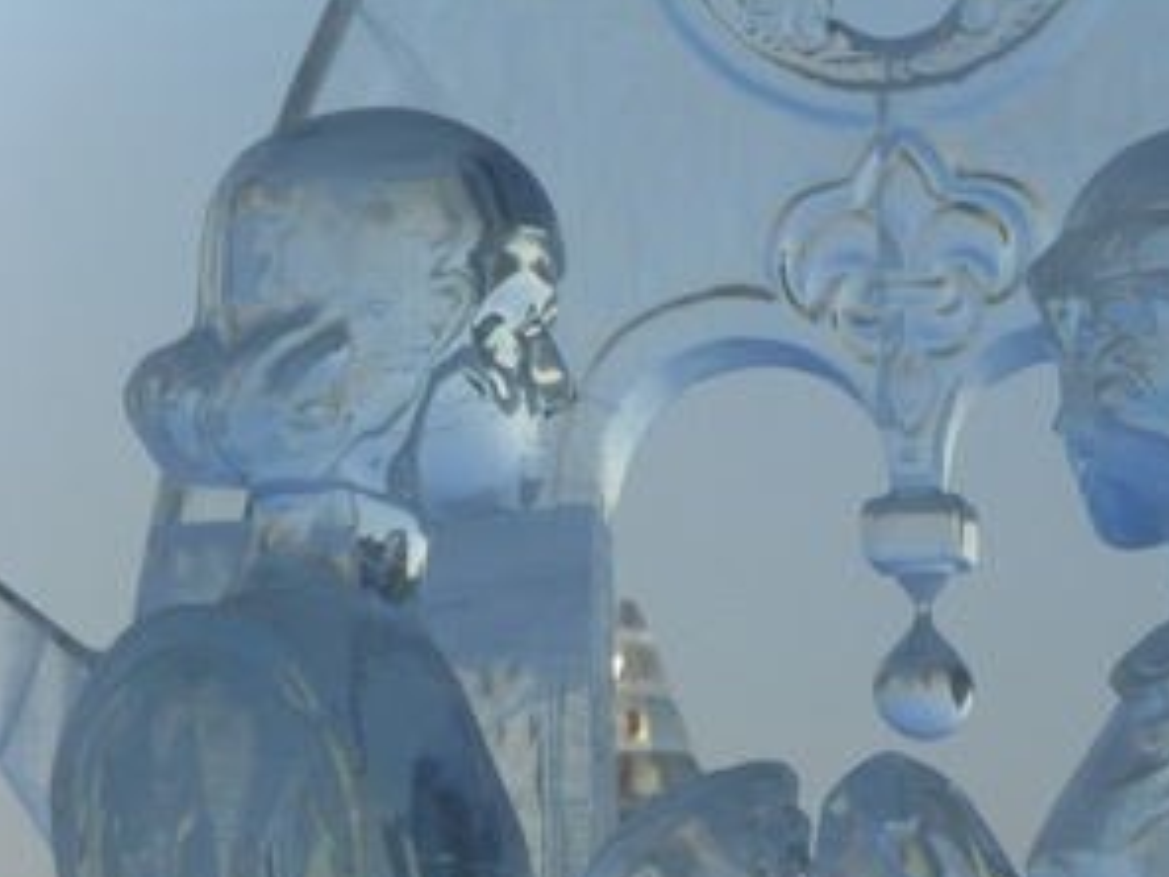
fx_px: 5876
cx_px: 794
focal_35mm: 174
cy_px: 640
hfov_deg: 11.3
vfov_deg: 8.5
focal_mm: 19.8
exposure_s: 1/350
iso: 80
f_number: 4.5
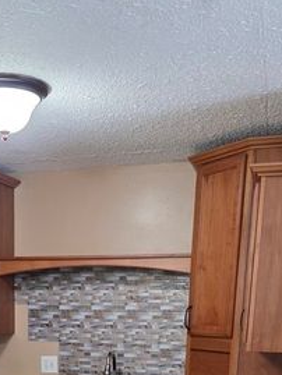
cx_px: 60
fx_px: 619
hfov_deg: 25.3
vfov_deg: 29.1
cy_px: 451
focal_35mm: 57
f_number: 1.7
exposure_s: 1/120
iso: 500
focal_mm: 6.3
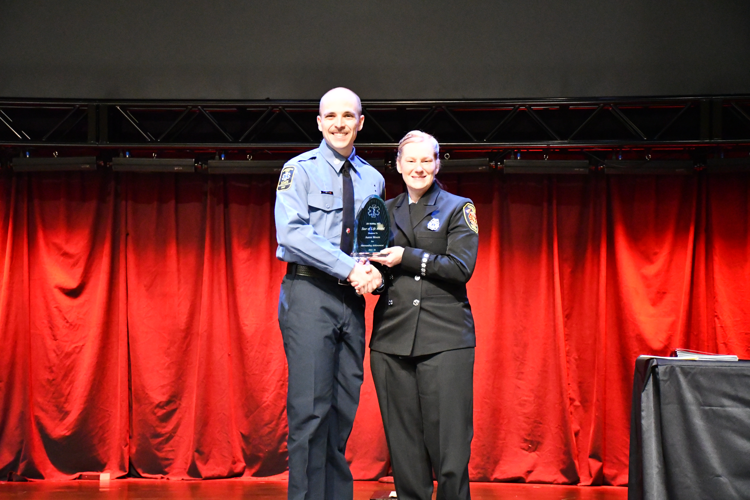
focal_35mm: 84
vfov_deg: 16.3
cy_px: 250
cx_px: 375
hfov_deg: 24.2
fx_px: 1750
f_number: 4.8
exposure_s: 1/60
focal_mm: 56
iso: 12800
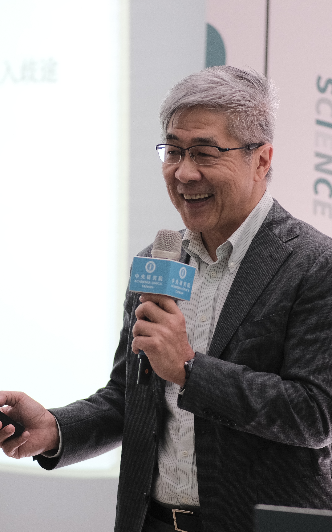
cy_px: 268
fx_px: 2881
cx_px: 153
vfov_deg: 10.5
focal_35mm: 199
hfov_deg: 6.6
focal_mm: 85
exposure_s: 1/160
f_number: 1.8
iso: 1600
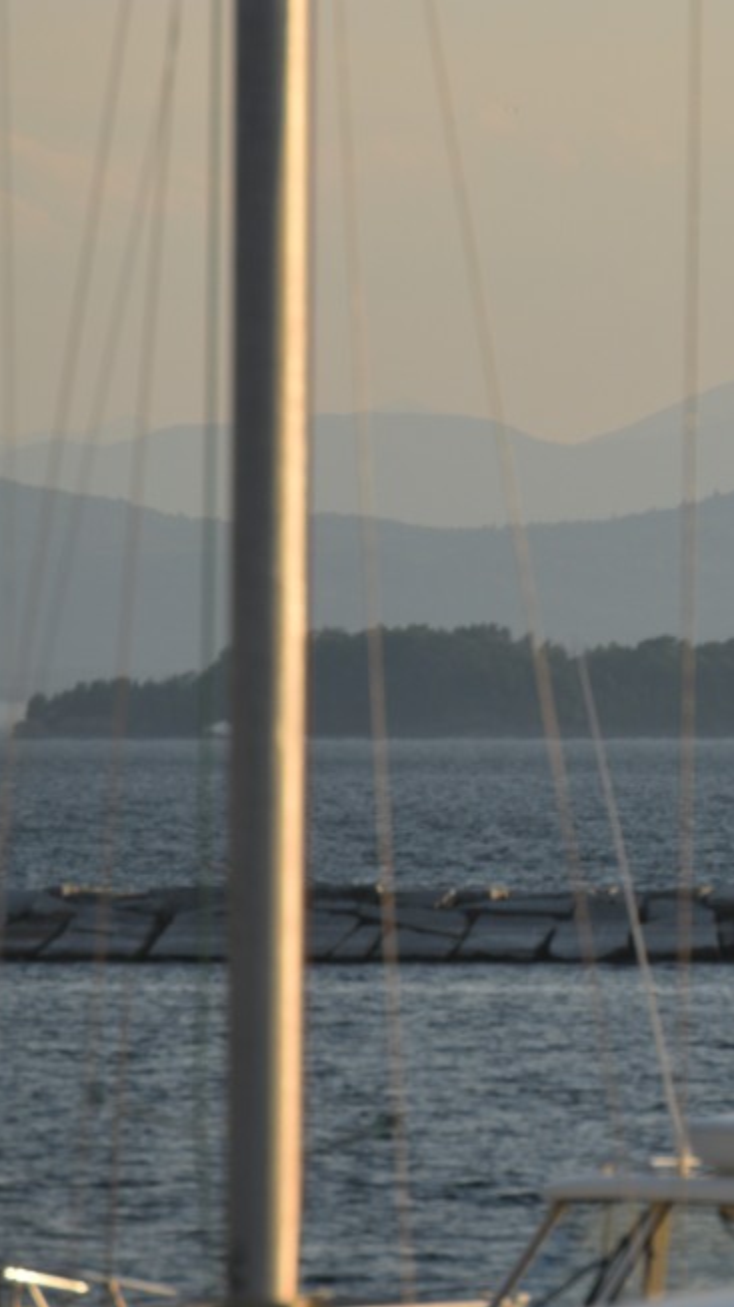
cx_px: 840
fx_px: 18004
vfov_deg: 4.2
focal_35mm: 520
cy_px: 652
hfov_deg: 2.3
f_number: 8
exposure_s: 1/640
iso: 200
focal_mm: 200
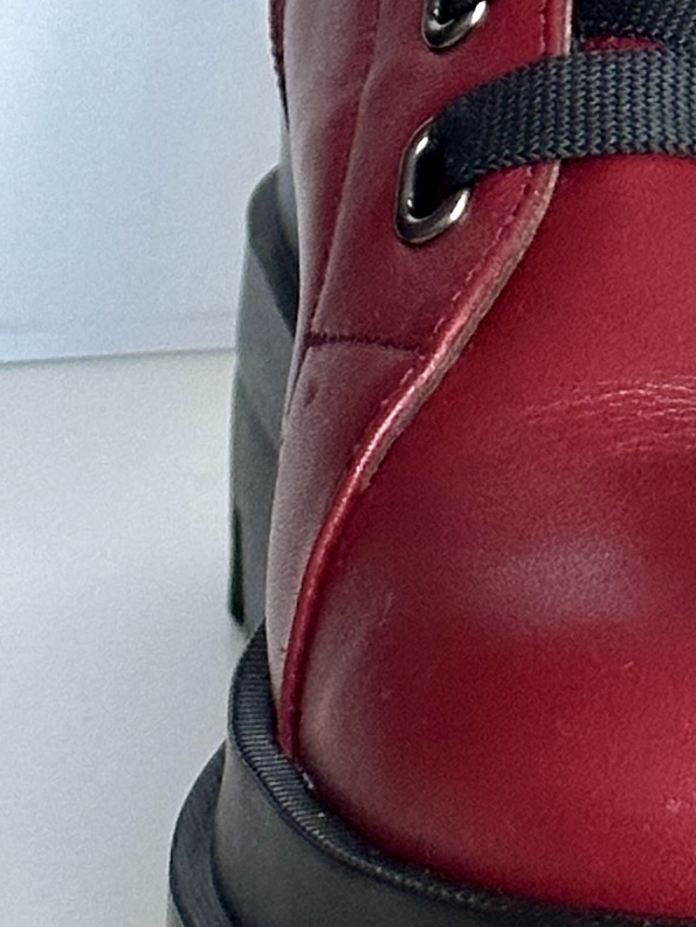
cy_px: -584
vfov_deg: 7.9
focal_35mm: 244
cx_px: -195
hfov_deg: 6.1
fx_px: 6539
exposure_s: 1/50
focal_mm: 6.86
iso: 200
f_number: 1.78
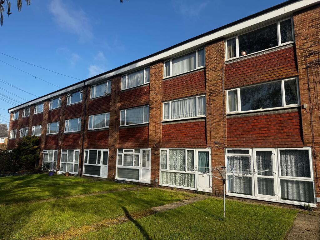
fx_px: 222
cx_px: 160
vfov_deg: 56.8
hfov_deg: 71.6
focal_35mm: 24
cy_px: 120
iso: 80
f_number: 1.78
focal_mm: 6.76
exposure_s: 1/4049
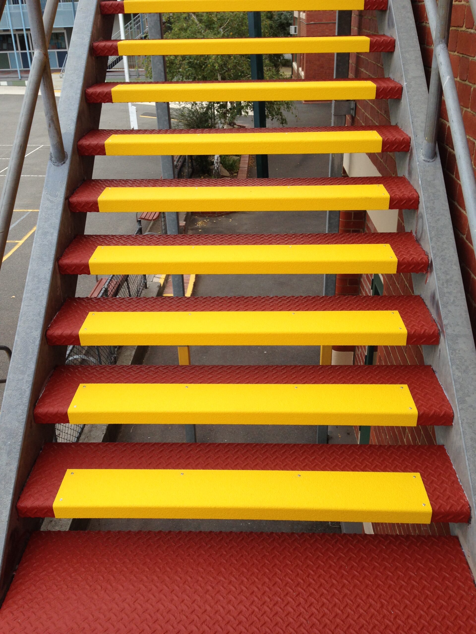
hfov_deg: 42.9
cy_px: 317
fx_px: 605
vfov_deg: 55.4
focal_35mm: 33
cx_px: 238
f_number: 2.4
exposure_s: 1/467
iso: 50
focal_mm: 4.12
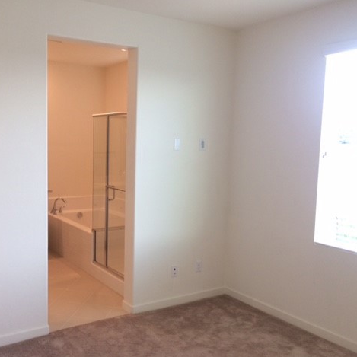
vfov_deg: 47.2
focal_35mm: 35
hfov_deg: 46.5
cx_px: 118
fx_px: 408
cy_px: 182
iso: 40
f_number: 2.2
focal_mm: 4.15
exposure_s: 1/60
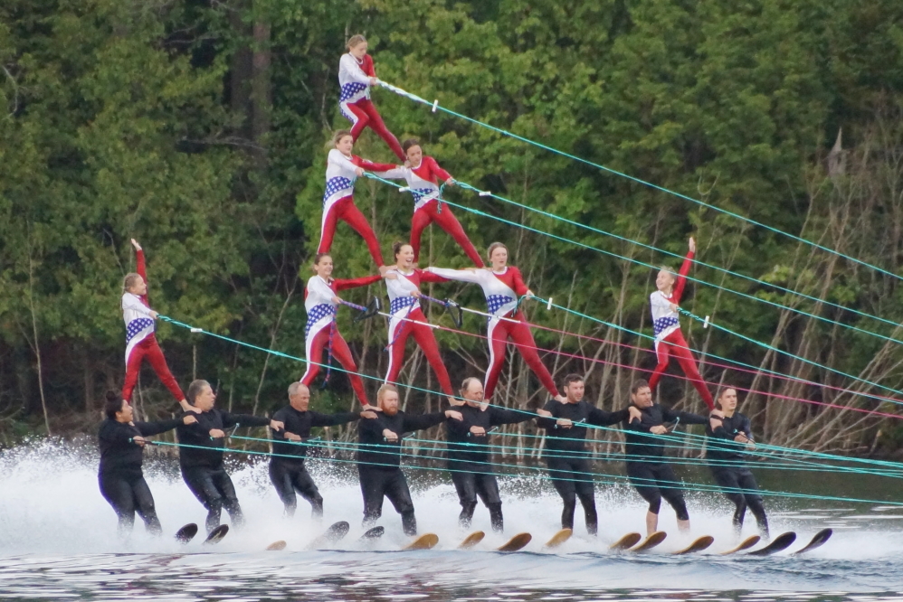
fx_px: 9408
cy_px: 301
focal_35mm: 375
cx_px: 452
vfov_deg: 3.7
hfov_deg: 5.5
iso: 1600
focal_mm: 250
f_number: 6.3
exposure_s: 1/400
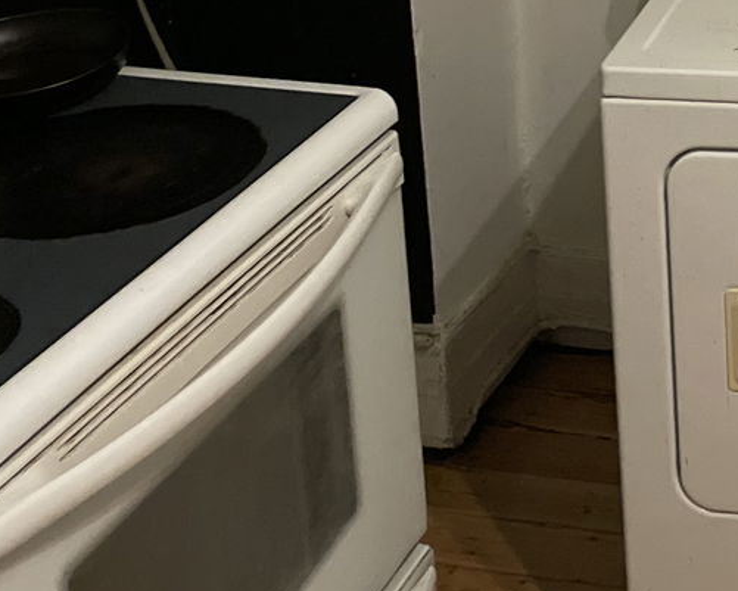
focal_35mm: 81
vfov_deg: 18.0
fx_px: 1770
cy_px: -121
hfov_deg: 21.9
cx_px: 865
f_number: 1.6
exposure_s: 1/40
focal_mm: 4.2
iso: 500
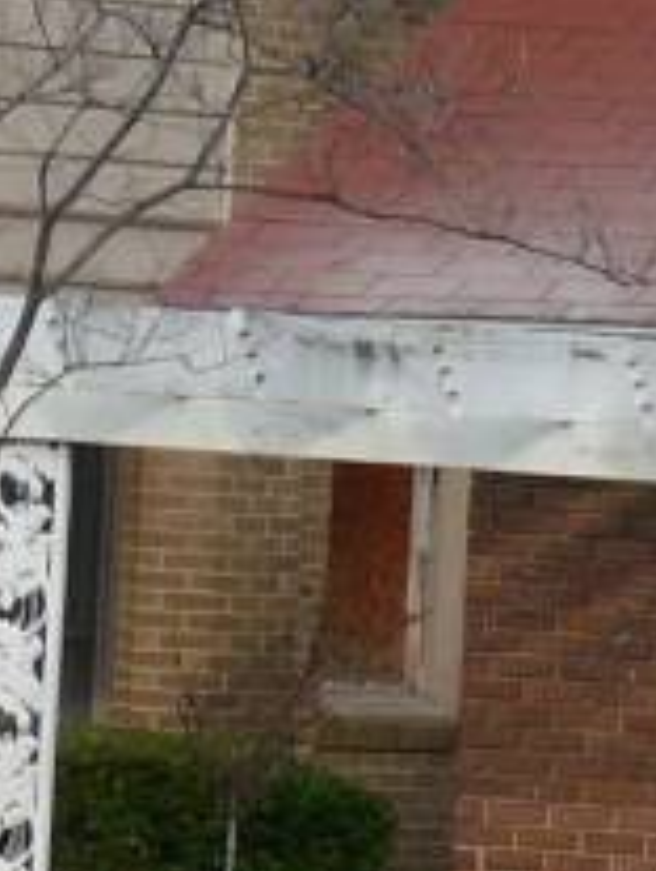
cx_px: 1375
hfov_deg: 2.3
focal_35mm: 644
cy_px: 648
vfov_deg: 3.1
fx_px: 16222
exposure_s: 1/250
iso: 100
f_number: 5
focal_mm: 19.8
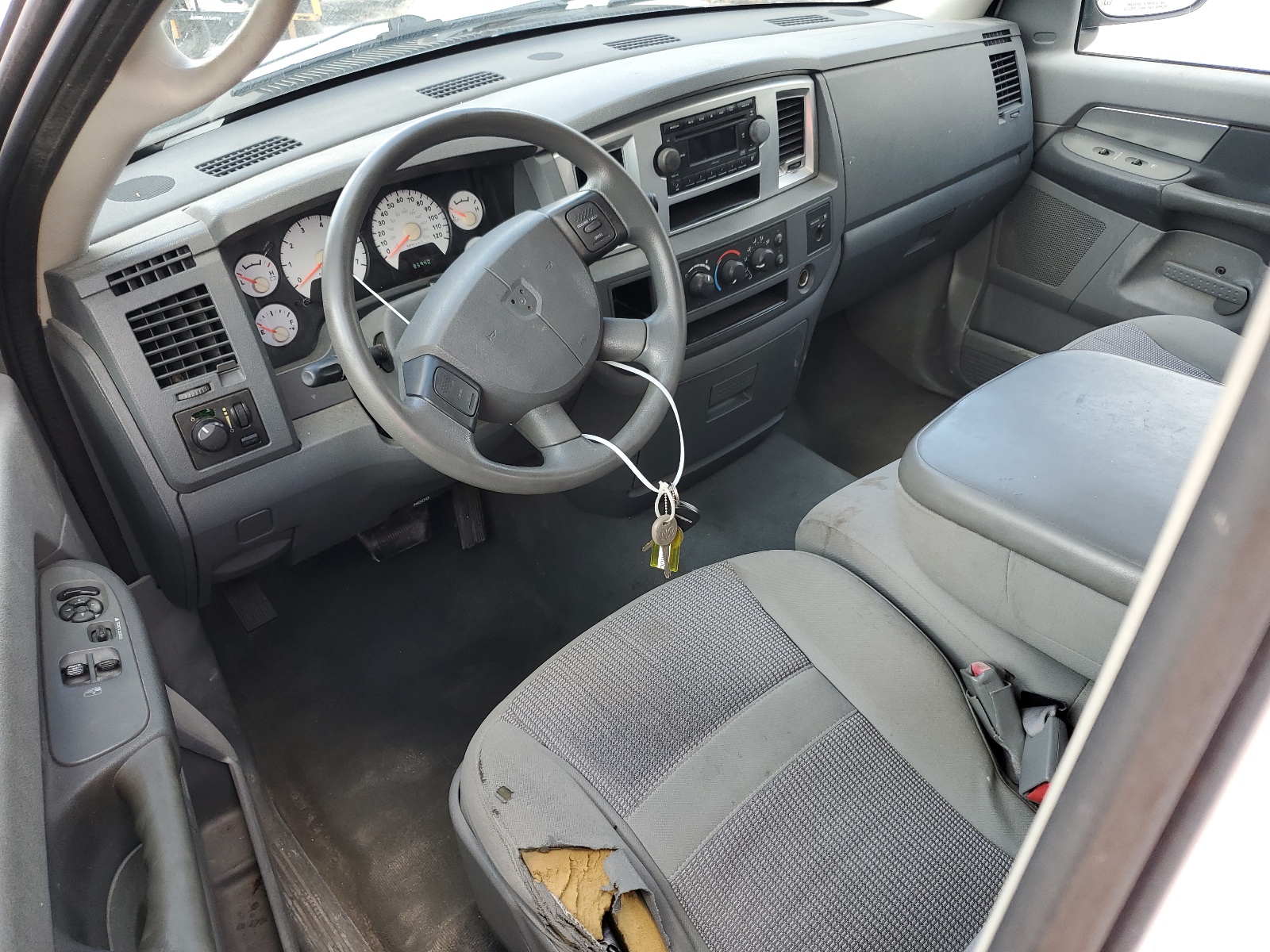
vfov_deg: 53.1
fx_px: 954
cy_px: 476
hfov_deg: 67.3
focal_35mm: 26
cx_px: 635
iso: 50
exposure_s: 1/167
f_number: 1.5
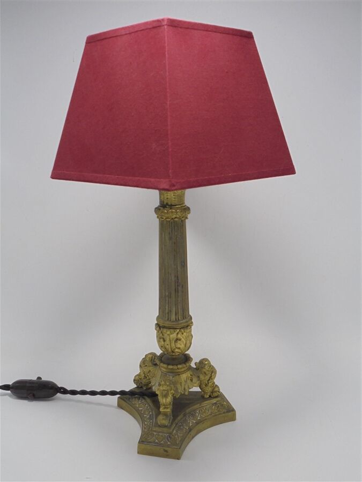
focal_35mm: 38
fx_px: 530
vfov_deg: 49.0
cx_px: 181
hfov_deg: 37.7
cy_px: 241
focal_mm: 6.9
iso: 100
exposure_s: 1/60
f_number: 4.2
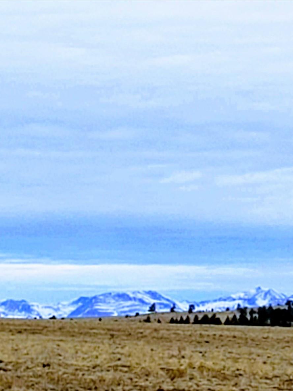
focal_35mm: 35
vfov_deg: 52.6
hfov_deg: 39.0
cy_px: 197
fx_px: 395
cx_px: 237
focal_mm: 4.3
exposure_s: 1/120
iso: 50
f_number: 2.4
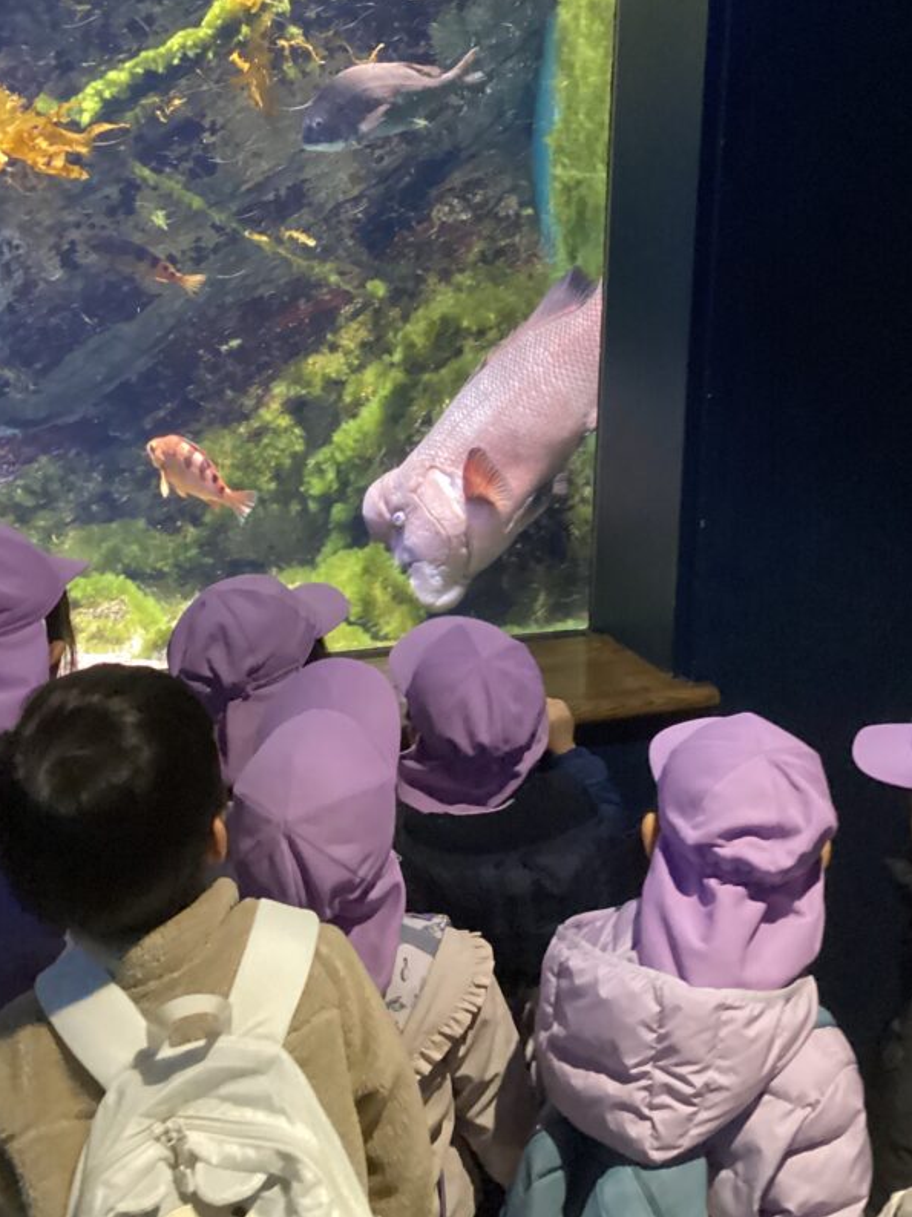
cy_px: 435
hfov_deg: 35.9
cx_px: 500
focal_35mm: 40
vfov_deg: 46.3
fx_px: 1406
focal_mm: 3.3
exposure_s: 1/25
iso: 640
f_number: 2.4
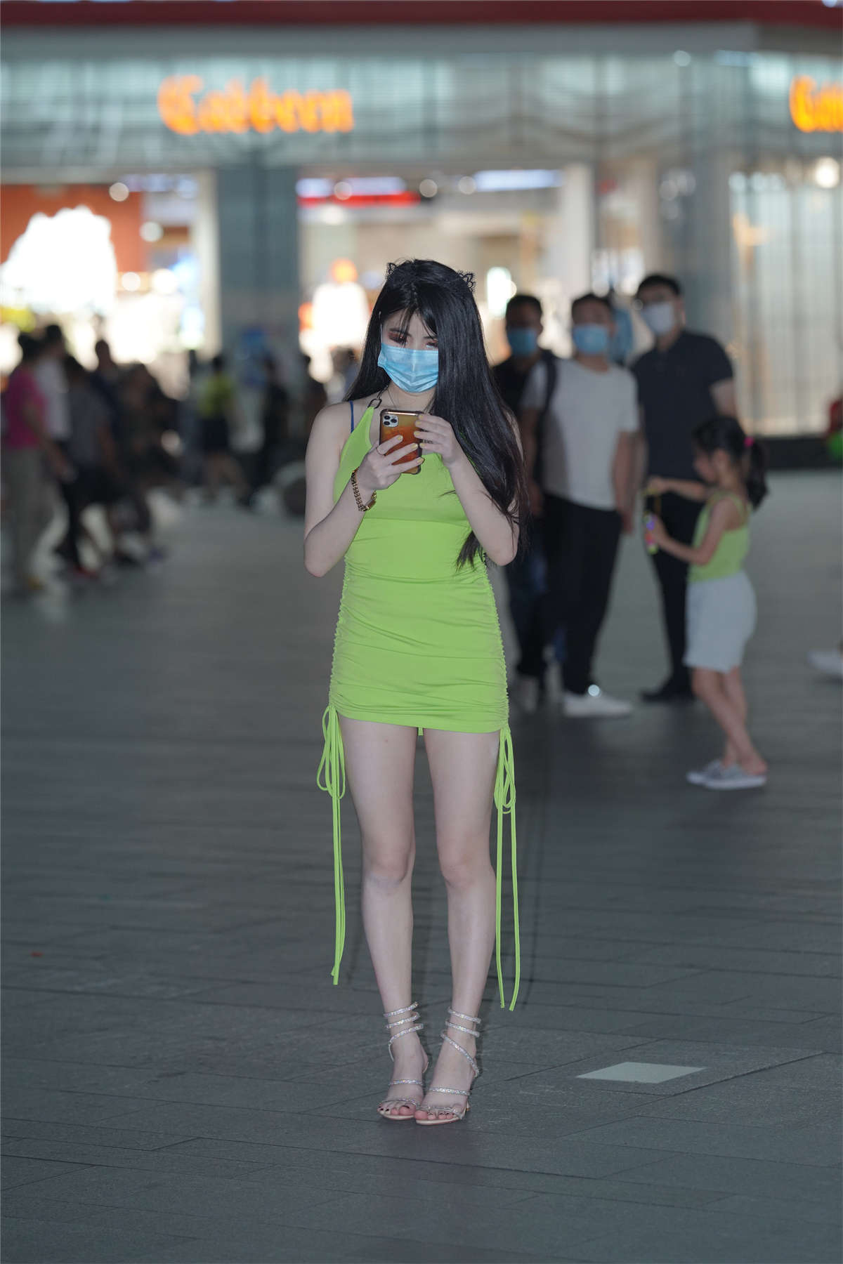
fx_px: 4742
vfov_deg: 15.2
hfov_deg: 10.2
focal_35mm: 135
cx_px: 422
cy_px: 632
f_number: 3.2
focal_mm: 135
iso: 800
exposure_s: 1/250
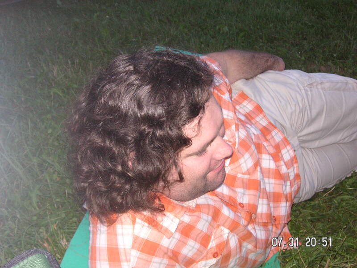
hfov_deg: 38.2
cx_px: 178
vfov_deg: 29.1
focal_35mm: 50
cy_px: 134
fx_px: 516
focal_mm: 8.4
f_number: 3.4
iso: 160
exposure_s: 1/45
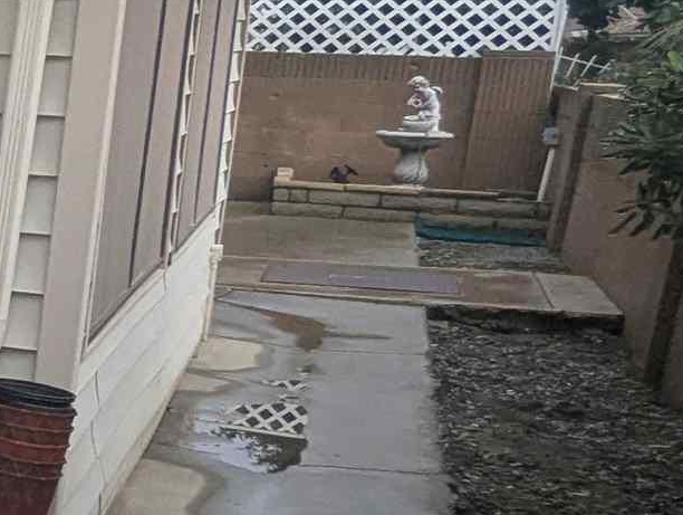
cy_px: 302
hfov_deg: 15.2
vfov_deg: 18.5
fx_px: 1581
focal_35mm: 80
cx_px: -925
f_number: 2.2
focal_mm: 2.35
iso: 60
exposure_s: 1/885
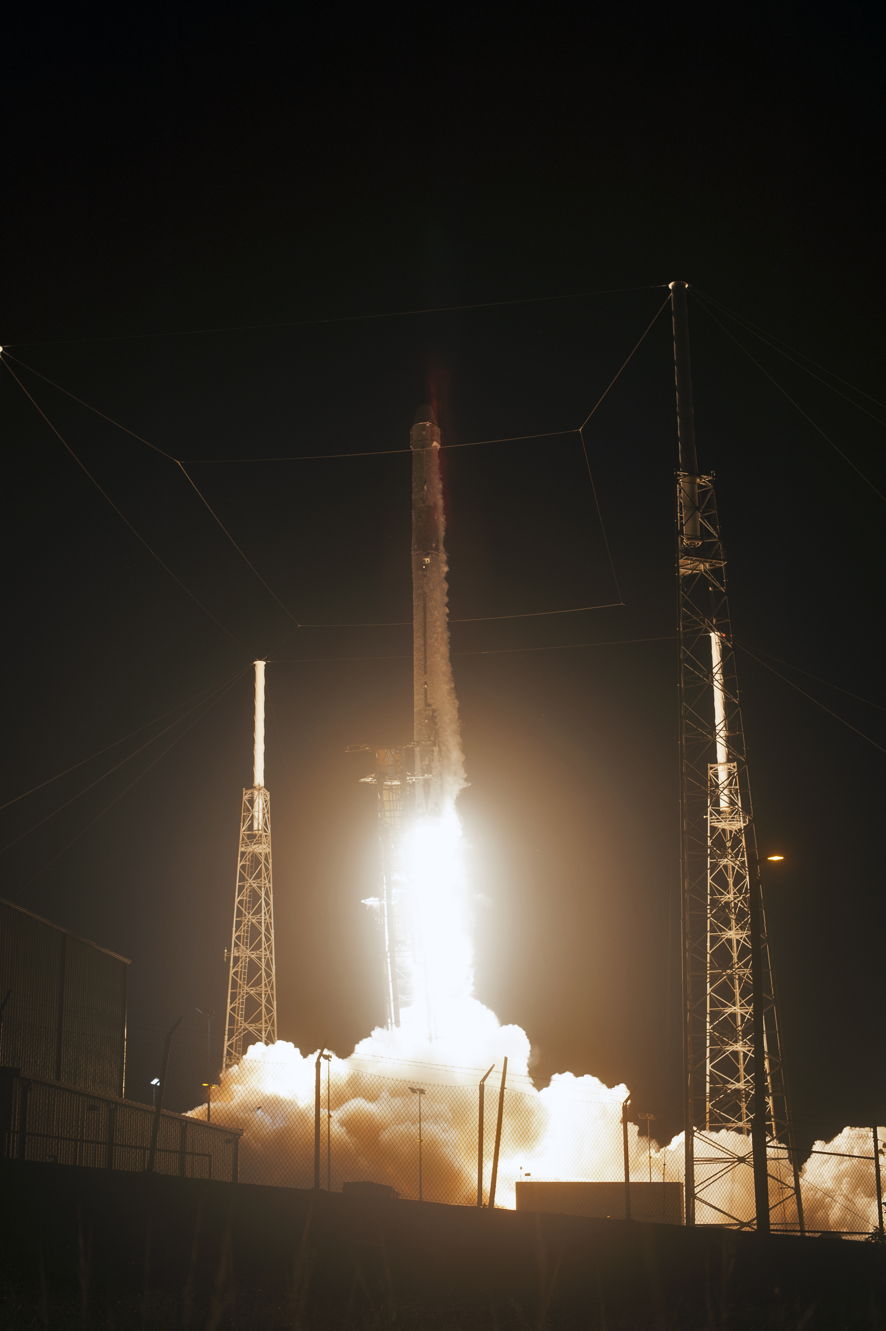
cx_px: 443
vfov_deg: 39.6
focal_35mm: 50
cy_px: 666
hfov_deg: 27.0
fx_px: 1848
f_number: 5.6
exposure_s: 1/1000
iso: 400
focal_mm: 50
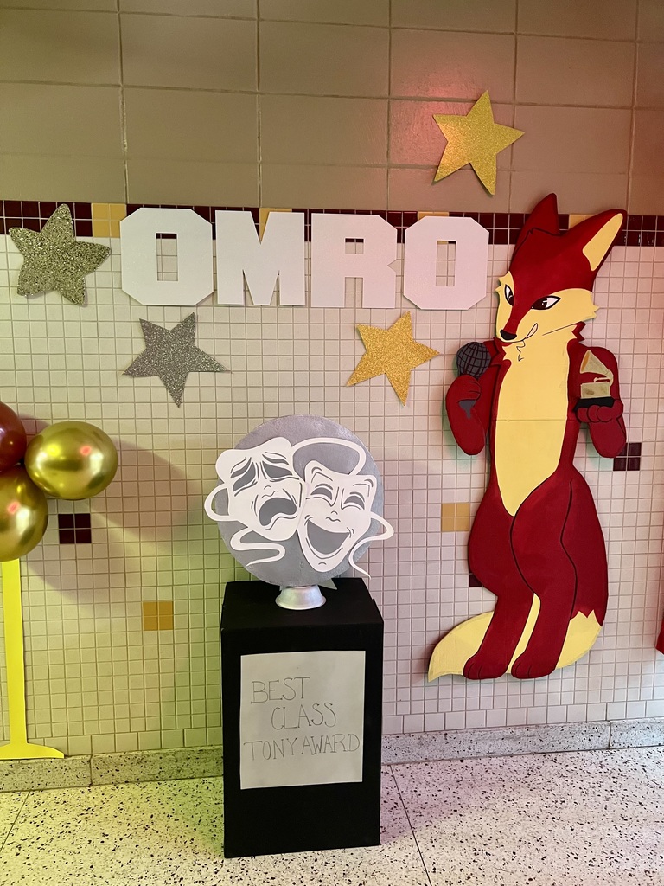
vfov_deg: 67.3
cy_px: 443
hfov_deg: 53.1
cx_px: 332
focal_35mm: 26
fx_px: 665
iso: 500
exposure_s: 1/60
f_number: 1.5
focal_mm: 5.7
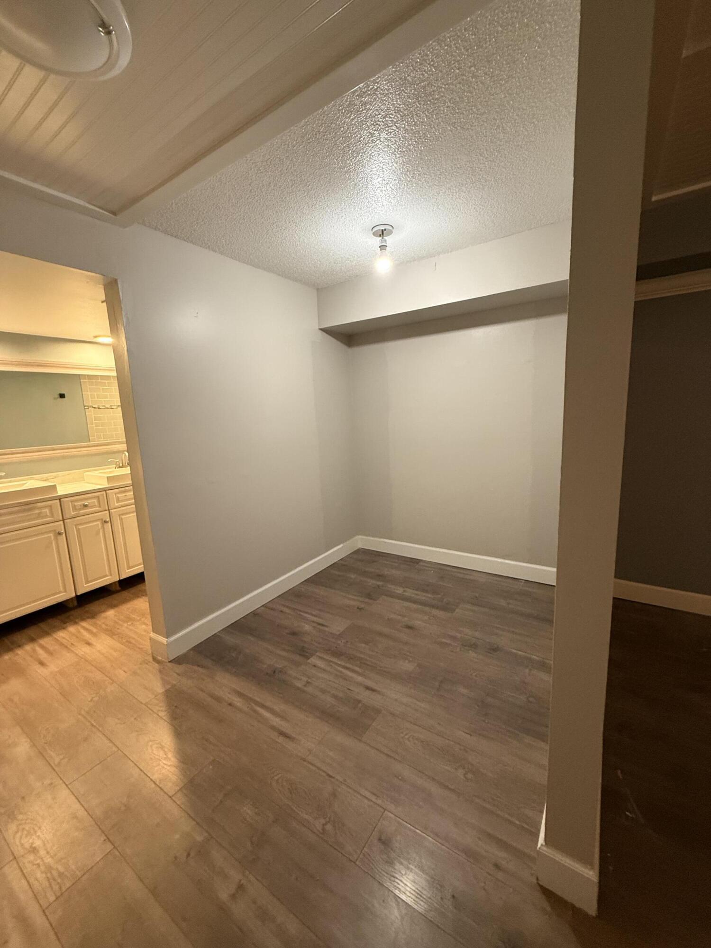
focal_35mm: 14
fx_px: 383
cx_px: 356
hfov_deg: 85.7
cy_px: 474
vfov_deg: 102.1
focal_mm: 2.22
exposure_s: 1/60
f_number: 2.2
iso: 400
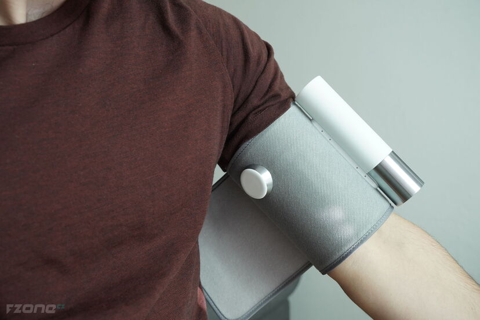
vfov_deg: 35.9
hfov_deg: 51.9
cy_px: 160
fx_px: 493
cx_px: 240
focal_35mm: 37
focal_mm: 37
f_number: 6.3
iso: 2000
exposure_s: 1/200
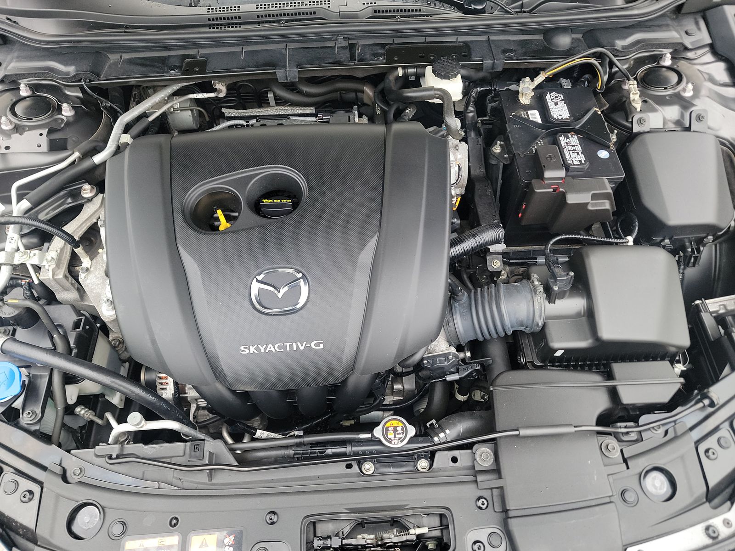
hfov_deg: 71.6
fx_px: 510
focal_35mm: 24
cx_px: 368
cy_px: 276
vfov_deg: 56.8
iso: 109
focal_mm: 6.7
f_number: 1.8
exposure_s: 1/59
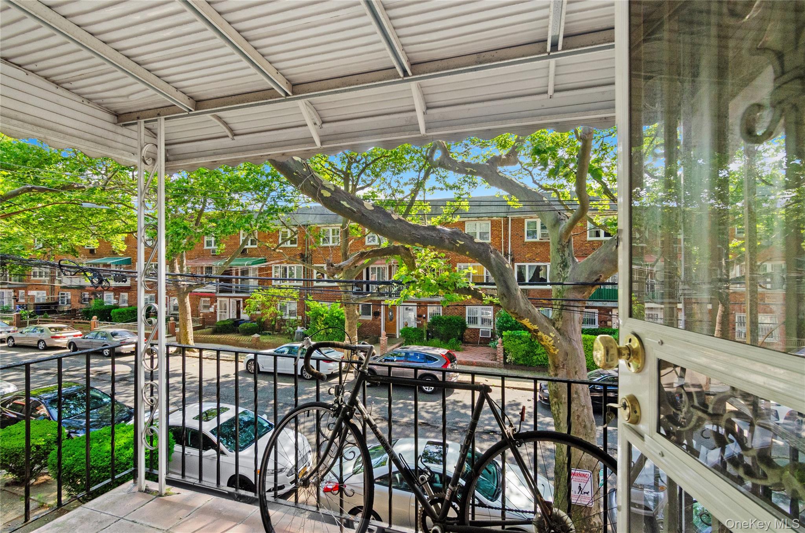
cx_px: 402
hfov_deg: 95.1
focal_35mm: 16
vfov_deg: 71.8
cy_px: 266
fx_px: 368
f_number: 10
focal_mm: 11
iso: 800
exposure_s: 1/8
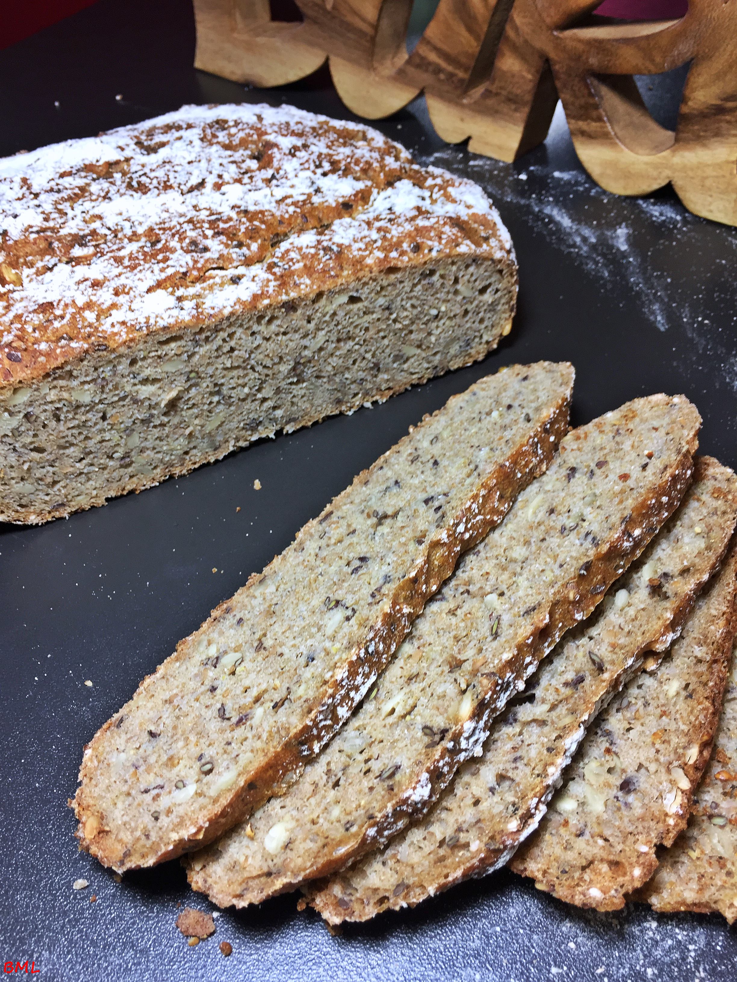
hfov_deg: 48.2
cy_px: 491
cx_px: 368
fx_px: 823
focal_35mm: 29
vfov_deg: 61.7
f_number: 2.2
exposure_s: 1/50
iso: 32
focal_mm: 4.15
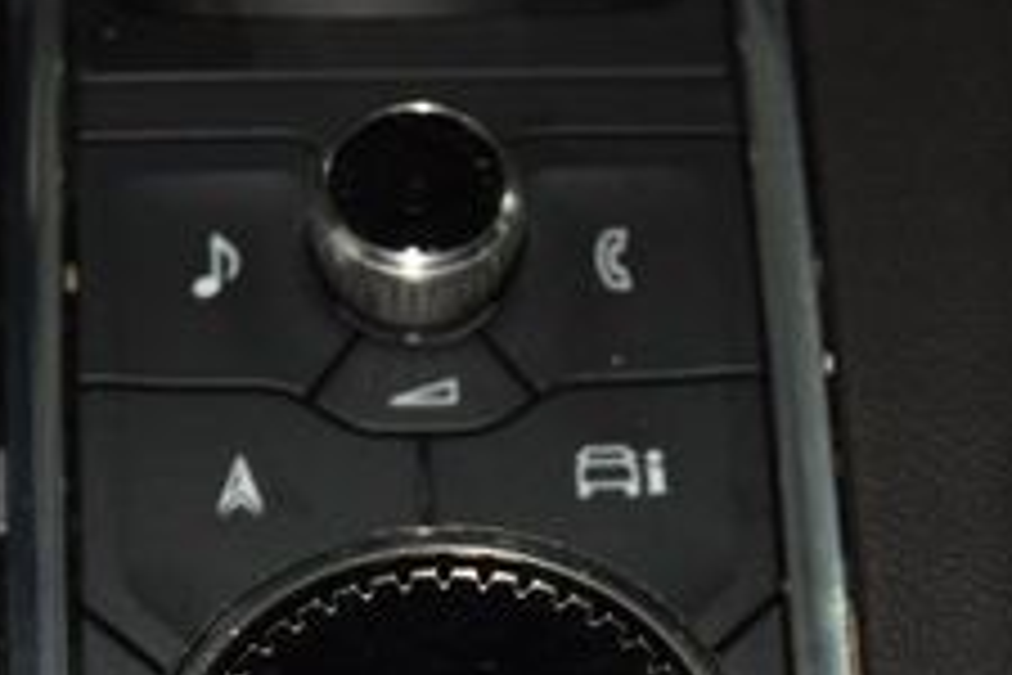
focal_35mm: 149
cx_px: 468
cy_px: 790
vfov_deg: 9.1
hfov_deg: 13.7
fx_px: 4200
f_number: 4.2
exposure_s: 1/50
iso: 560
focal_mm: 35
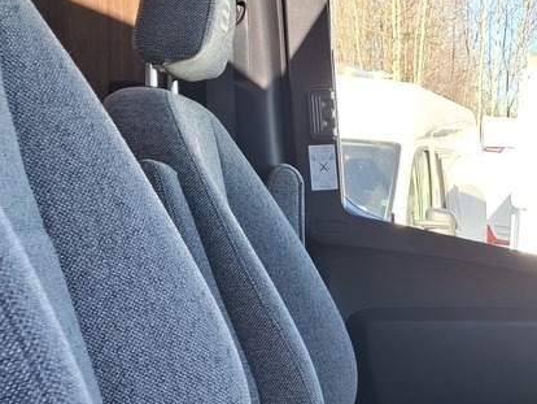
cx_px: 621
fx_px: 1242
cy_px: 252
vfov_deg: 18.4
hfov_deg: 22.7
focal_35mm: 80
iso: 50
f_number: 1.8
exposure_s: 1/107
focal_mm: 5.54
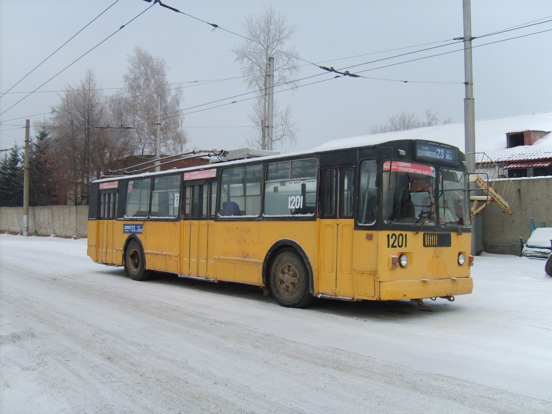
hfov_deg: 52.6
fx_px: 558
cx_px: 276
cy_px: 207
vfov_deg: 40.7
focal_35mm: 35
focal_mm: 5.8
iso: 50
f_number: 2.8
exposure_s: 1/250
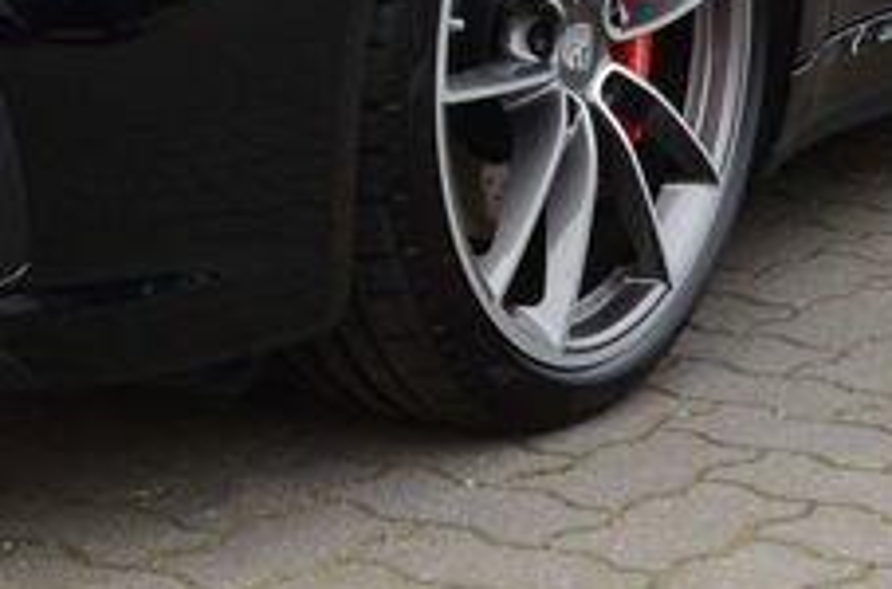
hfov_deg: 13.4
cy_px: -216
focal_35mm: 152
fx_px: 3756
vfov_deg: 8.8
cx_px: 126
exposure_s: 1/160
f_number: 9
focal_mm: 30
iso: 400
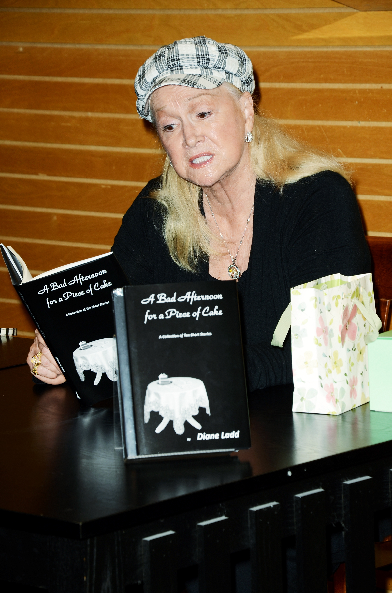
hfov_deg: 8.7
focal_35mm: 158
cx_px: 196
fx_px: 2584
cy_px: 296
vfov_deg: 13.1
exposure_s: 1/125
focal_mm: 105
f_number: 10
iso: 200
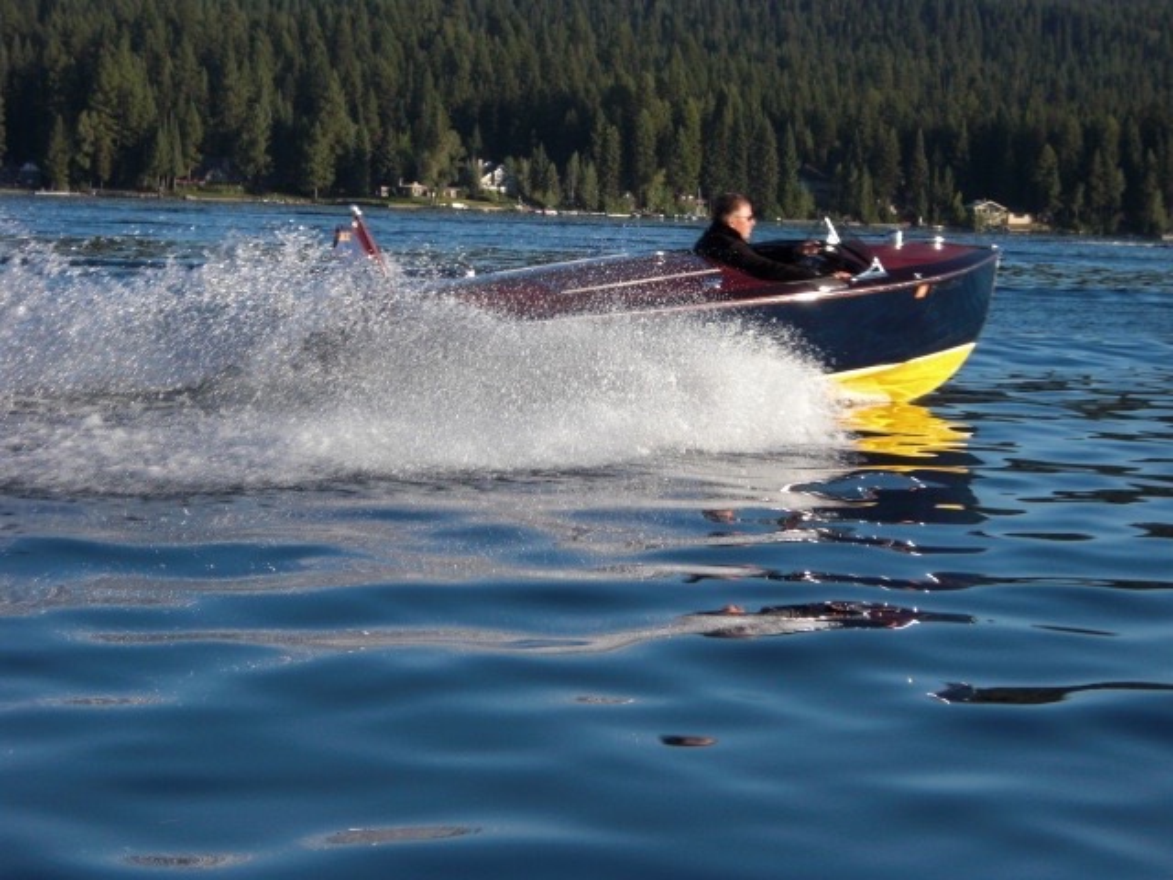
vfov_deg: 13.7
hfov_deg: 18.2
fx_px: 3660
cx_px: 586
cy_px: 440
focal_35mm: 108
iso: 50
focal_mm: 18.9
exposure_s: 1/250
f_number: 5.3
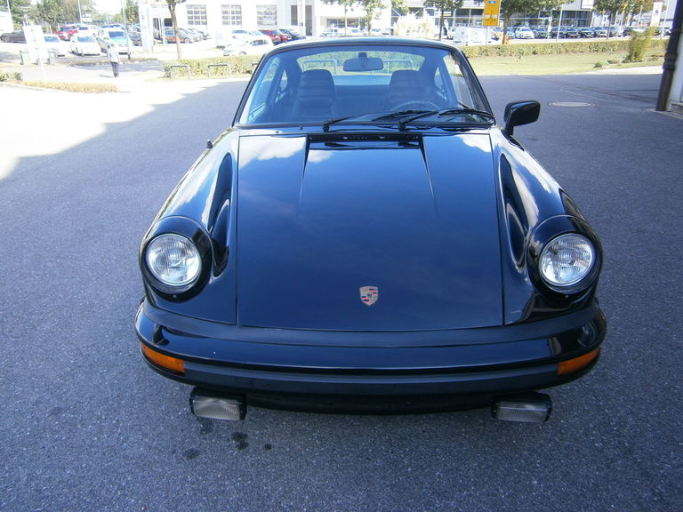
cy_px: 256
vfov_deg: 53.1
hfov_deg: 67.3
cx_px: 342
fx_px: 513
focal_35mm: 26
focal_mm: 4.7
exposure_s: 1/200
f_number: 2.8
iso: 80
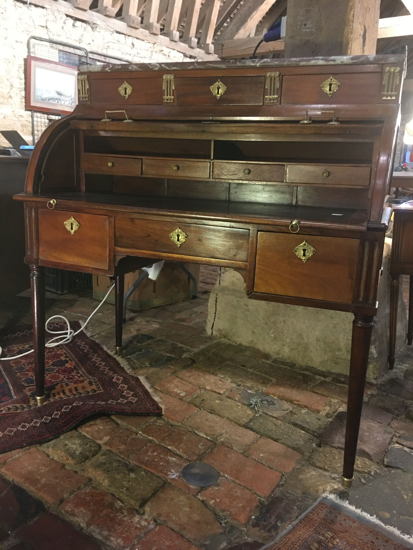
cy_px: 275
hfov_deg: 48.2
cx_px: 206
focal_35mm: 29
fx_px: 461
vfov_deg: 61.7
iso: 125
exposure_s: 1/8
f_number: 2.2
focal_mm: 4.15
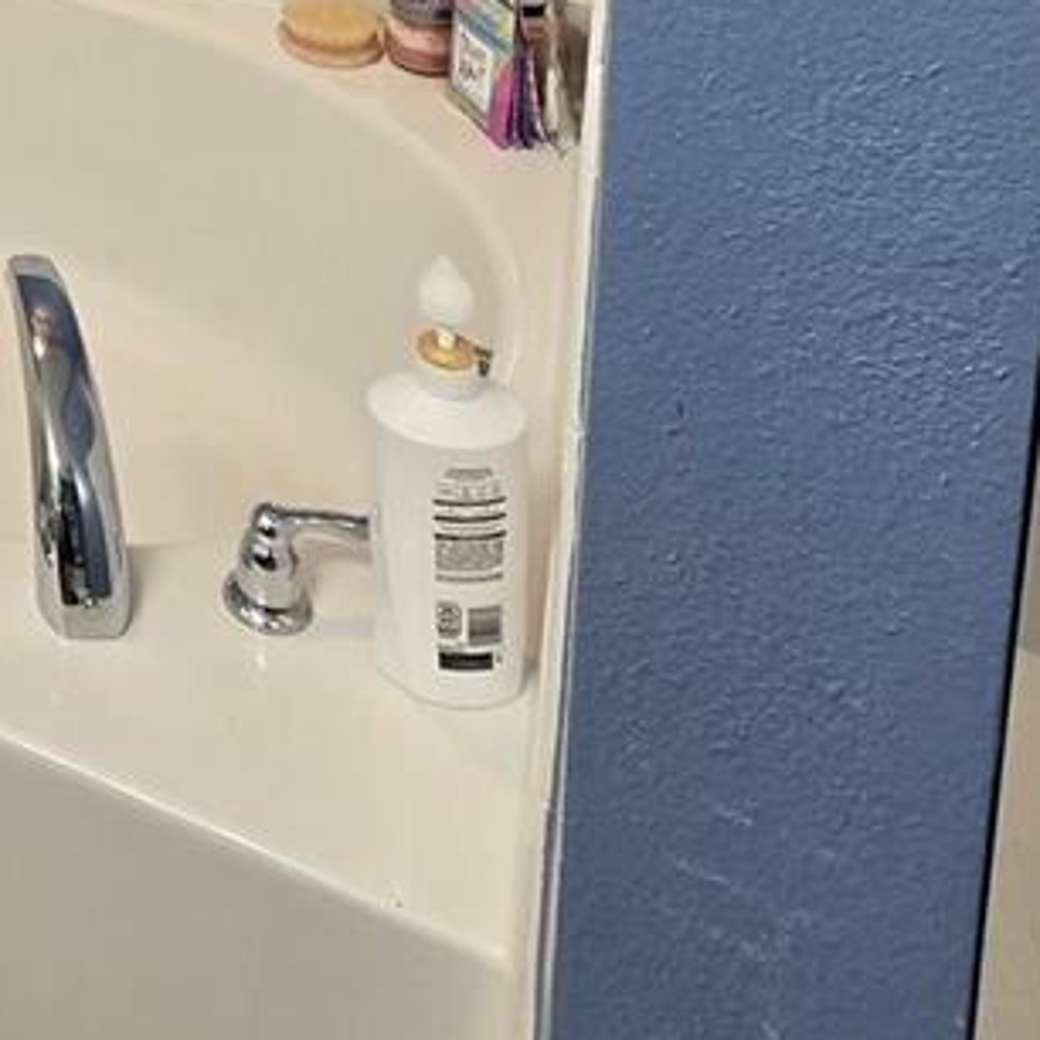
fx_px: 1530
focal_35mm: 45
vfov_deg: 26.6
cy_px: -534
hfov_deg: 29.8
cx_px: -323
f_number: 2.2
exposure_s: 1/60
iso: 160
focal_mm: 2.2
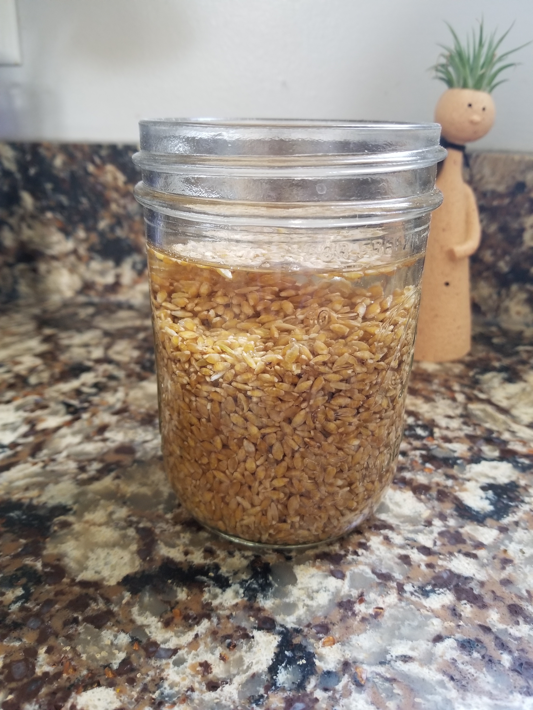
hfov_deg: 53.1
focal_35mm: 26
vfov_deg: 67.3
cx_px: 266
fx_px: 534
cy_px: 355
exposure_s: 1/10
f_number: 1.7
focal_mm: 4.25
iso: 200
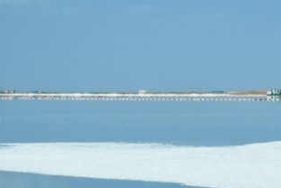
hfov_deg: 7.1
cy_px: 148
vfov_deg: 4.7
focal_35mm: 290
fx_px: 2267
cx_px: 172
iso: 100
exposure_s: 1/640
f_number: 6.3
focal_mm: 75
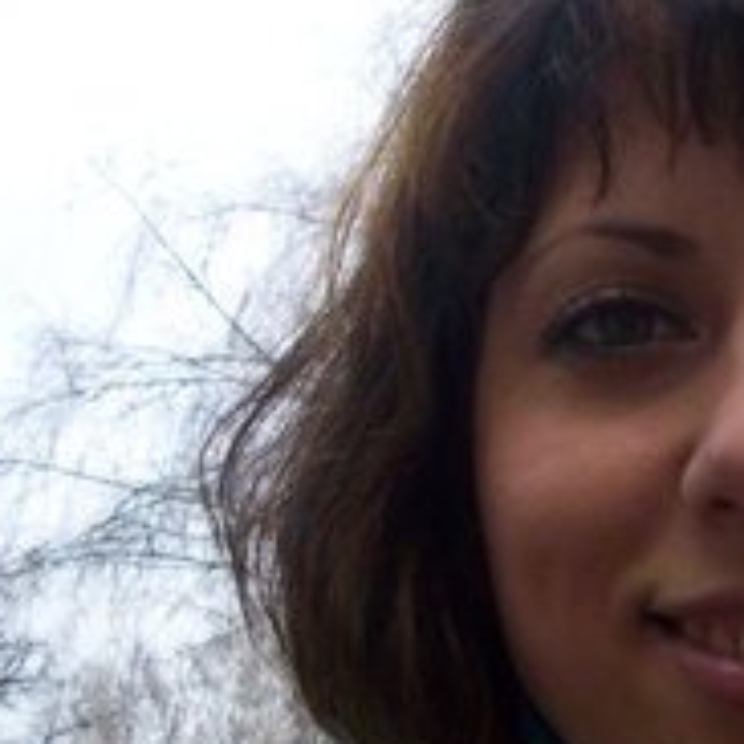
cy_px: 382
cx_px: 858
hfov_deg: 21.9
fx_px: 1799
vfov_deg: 23.4
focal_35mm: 74
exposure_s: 1/227
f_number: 2.8
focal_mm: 5.7
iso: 80
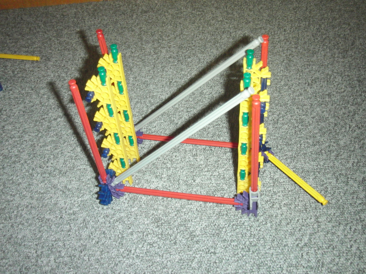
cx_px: 183
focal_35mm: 38
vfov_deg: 37.7
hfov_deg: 49.0
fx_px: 402
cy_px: 137
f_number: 3.9
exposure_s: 1/40
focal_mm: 6.66
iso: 400
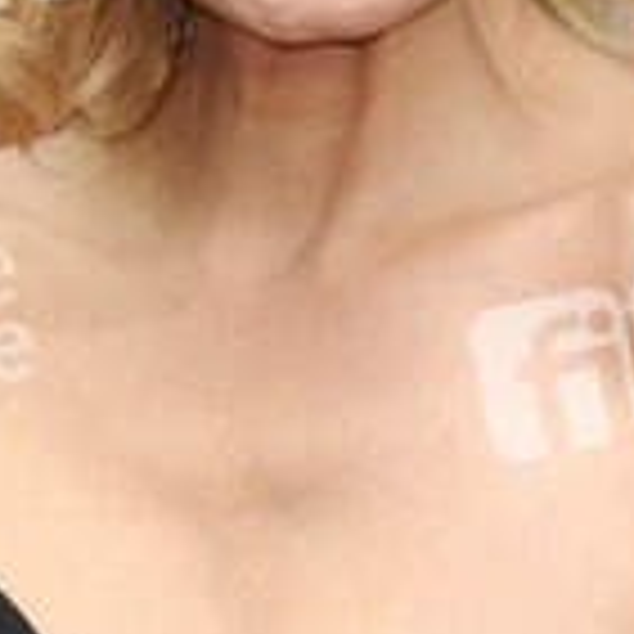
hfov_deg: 4.6
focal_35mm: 379
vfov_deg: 4.6
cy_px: 130
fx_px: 7858
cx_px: 295
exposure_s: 1/200
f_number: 5
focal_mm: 105
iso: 400
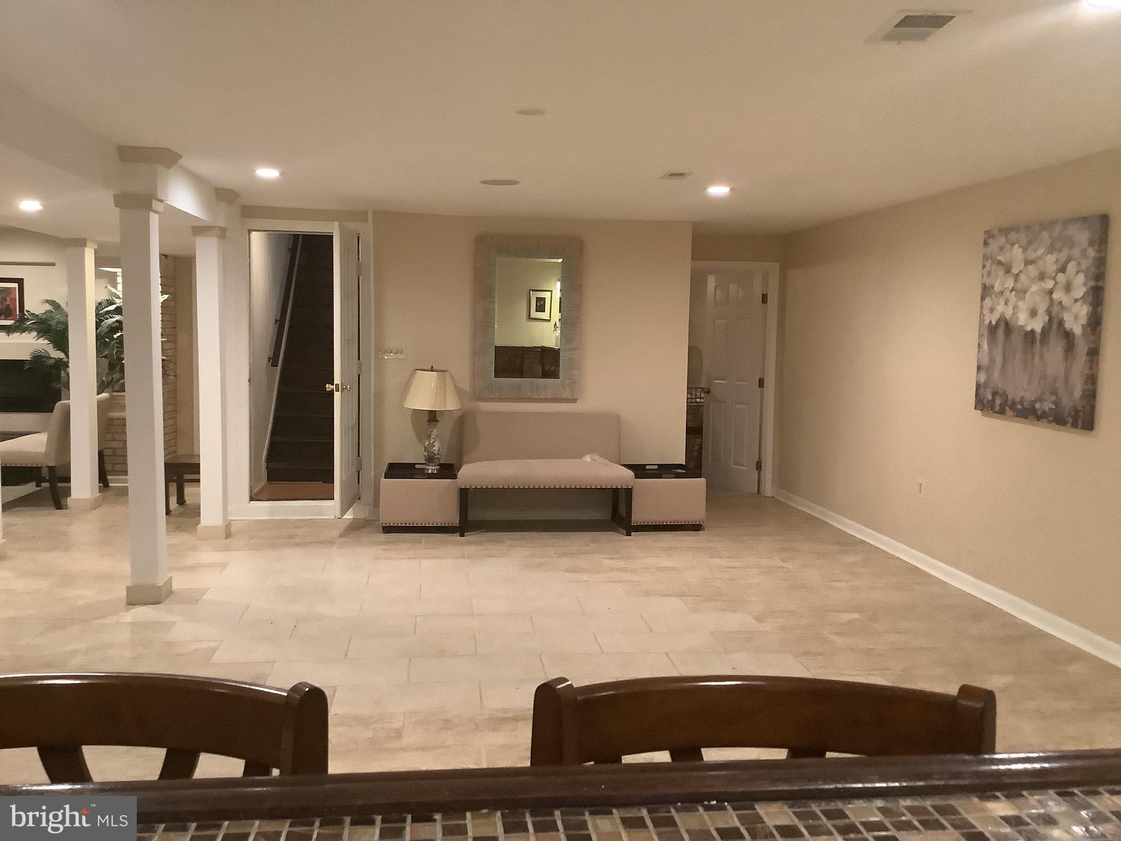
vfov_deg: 45.4
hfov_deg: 58.4
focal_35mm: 31
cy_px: 420
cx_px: 560
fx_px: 1004
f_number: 2.4
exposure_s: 1/50
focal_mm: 3.3
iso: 320
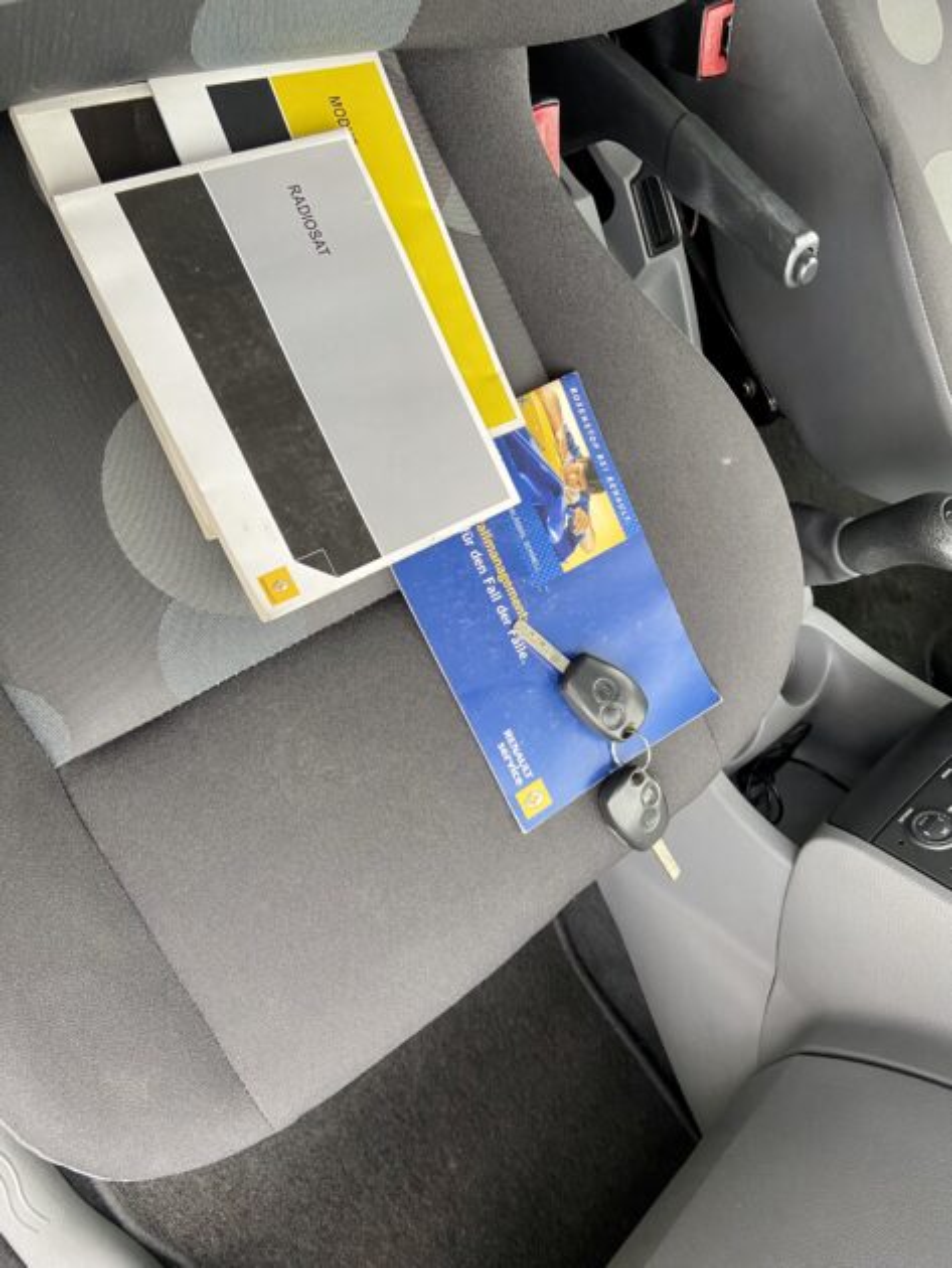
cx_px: 476
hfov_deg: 53.1
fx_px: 953
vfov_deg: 67.3
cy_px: 634
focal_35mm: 26
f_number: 1.8
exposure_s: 1/60
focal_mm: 4.25
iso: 160
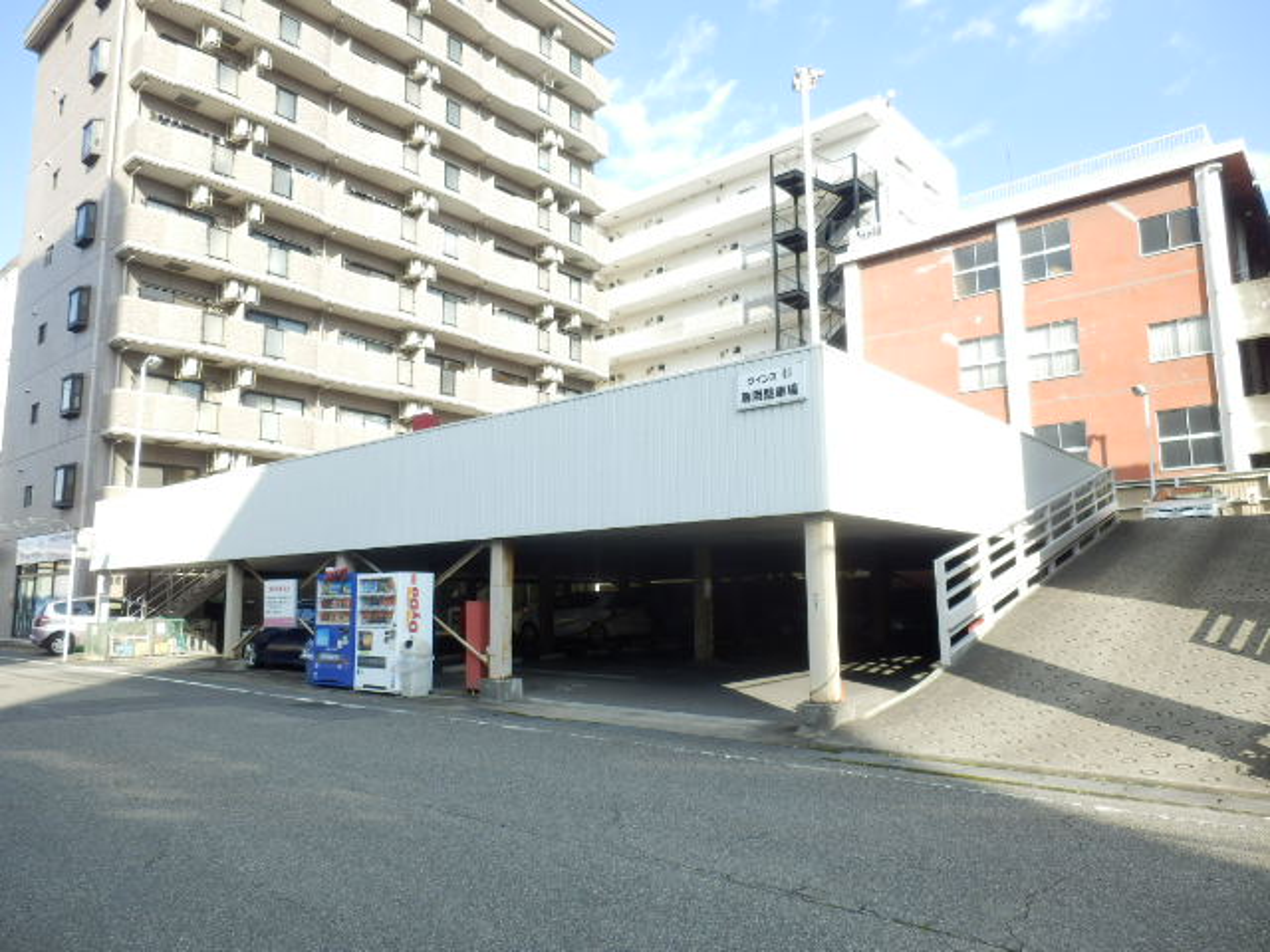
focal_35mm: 24
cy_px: 476
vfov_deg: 56.8
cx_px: 635
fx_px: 881
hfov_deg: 71.6
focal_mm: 4.2
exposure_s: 1/320
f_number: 3
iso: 80
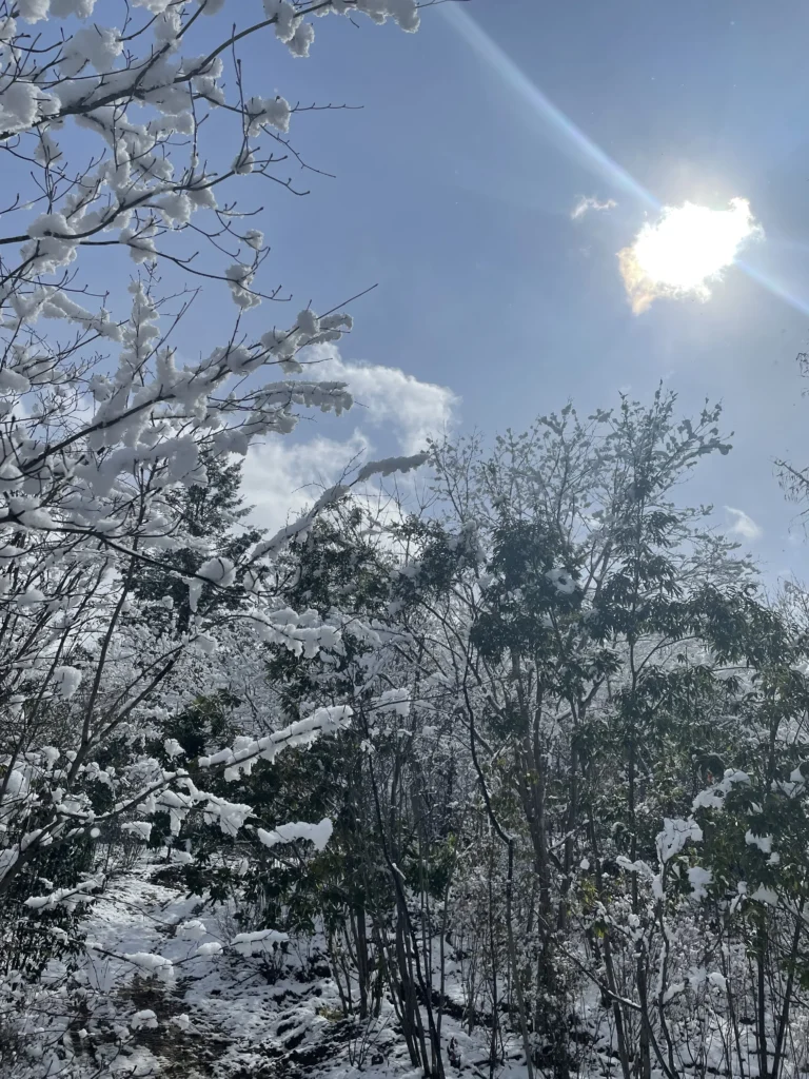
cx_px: 404
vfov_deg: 67.3
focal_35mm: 26
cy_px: 540
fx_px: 810
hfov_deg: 53.1
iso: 32
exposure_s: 1/14925
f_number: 1.6
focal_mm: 4.2
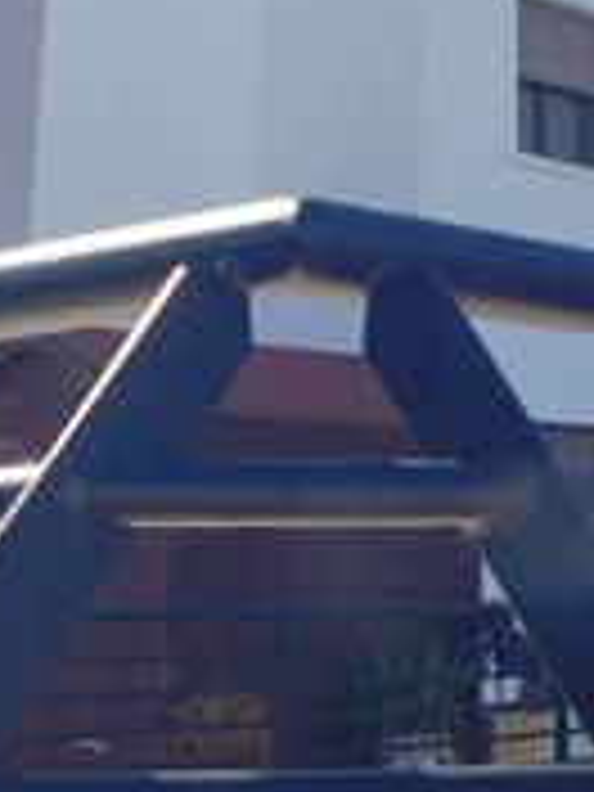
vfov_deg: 20.1
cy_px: -135
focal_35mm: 92
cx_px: 601
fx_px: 2105
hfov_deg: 15.7
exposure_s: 1/400
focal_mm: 4
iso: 125
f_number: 6
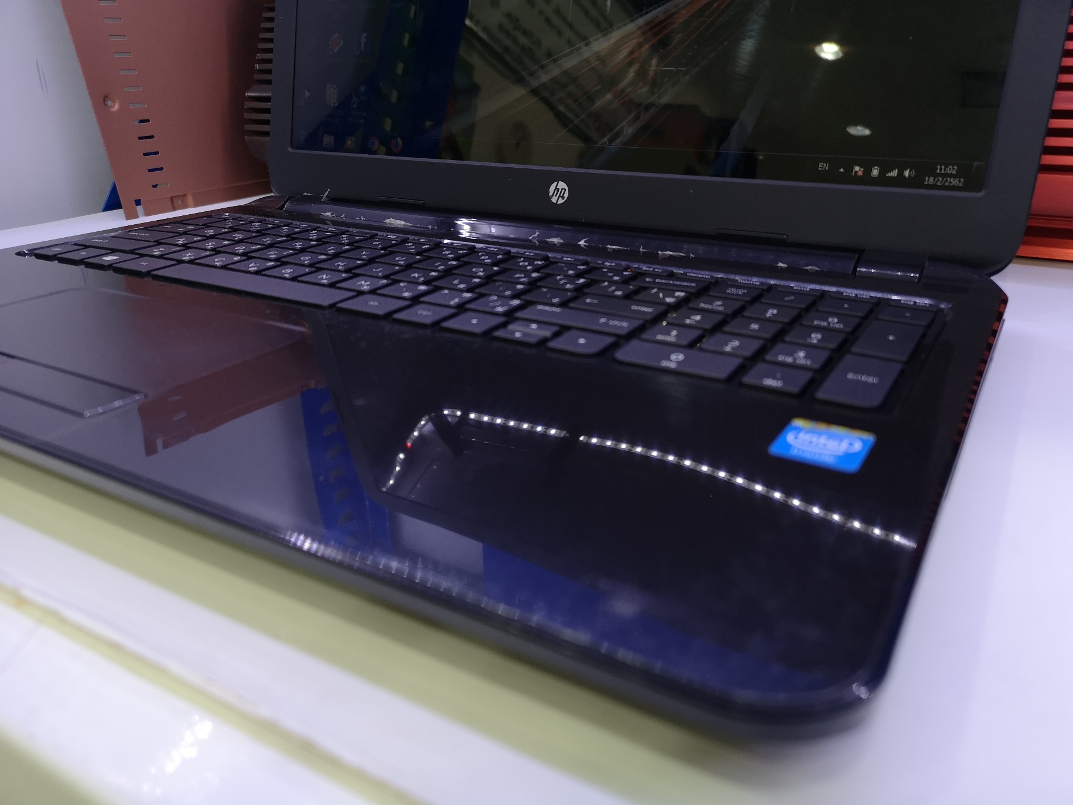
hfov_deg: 65.3
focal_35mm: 27
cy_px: 402
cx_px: 536
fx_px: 837
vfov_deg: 51.4
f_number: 1.8
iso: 125
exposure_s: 1/60
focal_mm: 3.95
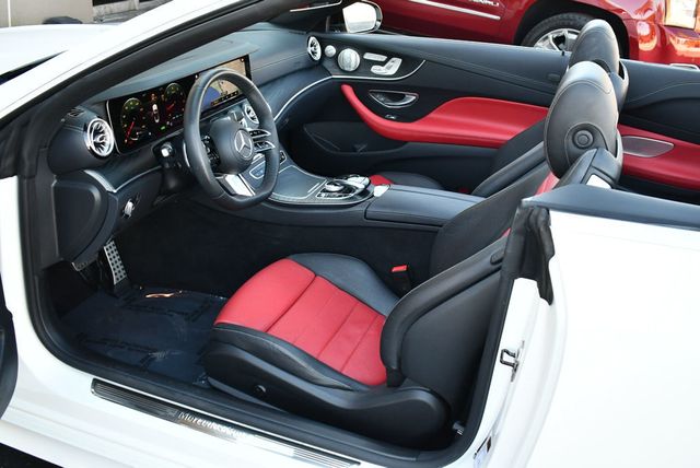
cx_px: 350
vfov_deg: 36.9
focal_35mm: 36
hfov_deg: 53.1
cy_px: 234
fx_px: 701
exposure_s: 1/250
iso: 640
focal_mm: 18
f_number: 3.5
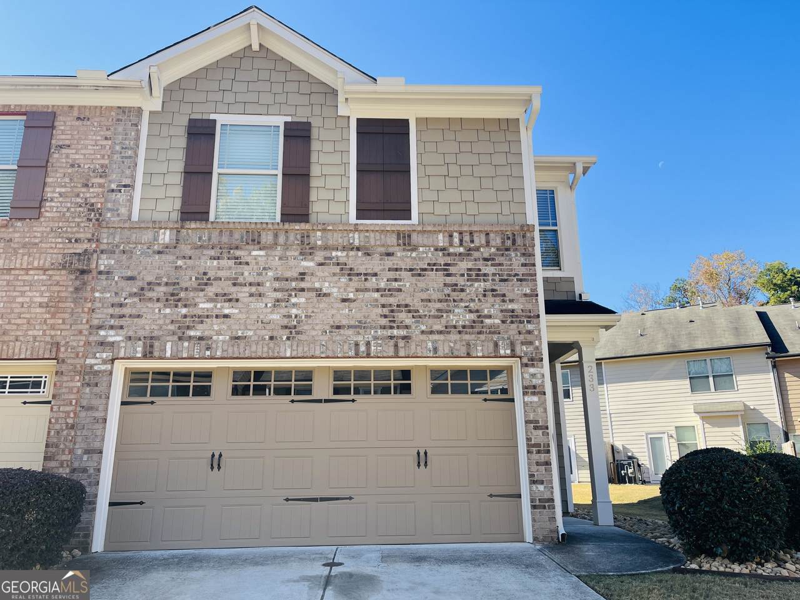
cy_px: 300
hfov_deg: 67.3
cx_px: 400
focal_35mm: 26
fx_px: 601
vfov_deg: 53.1
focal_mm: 5.1
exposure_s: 1/1163
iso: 50
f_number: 1.6
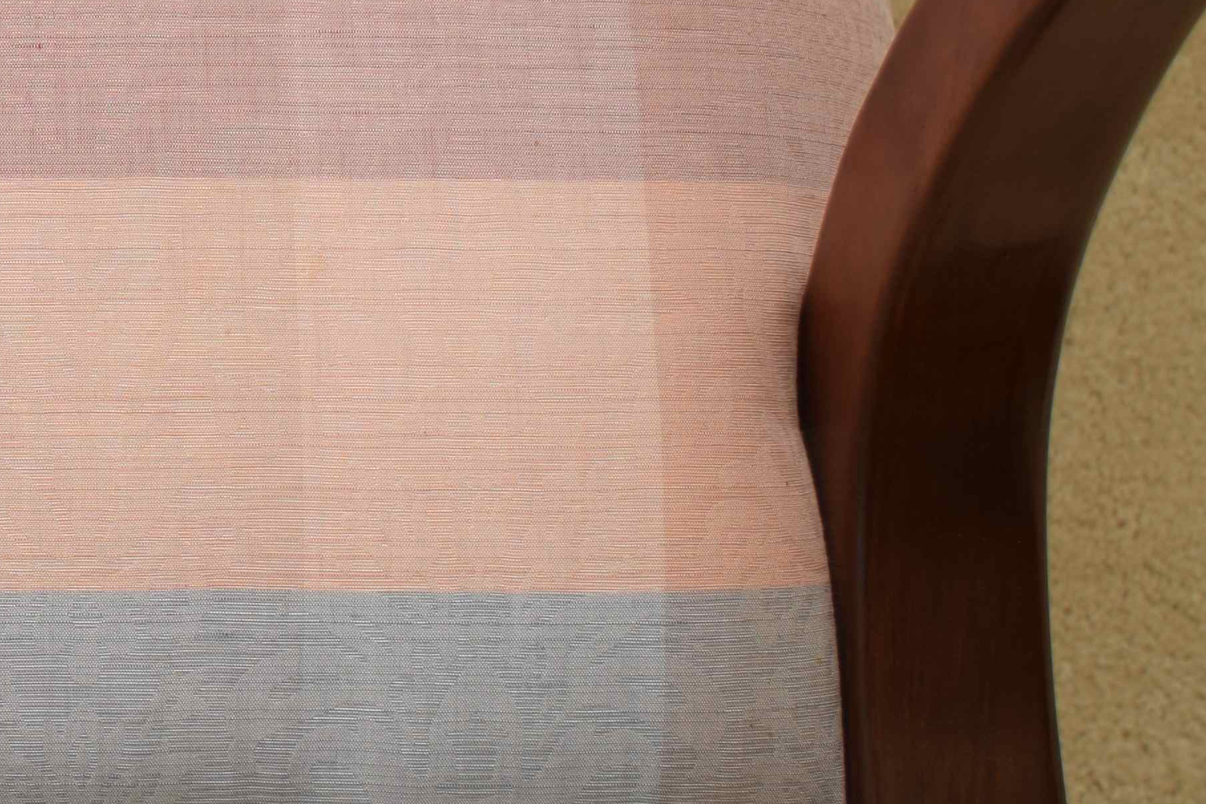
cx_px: -610
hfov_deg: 15.8
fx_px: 3986
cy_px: -153
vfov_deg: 11.3
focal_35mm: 119
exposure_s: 1/60
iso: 100
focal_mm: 24
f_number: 4
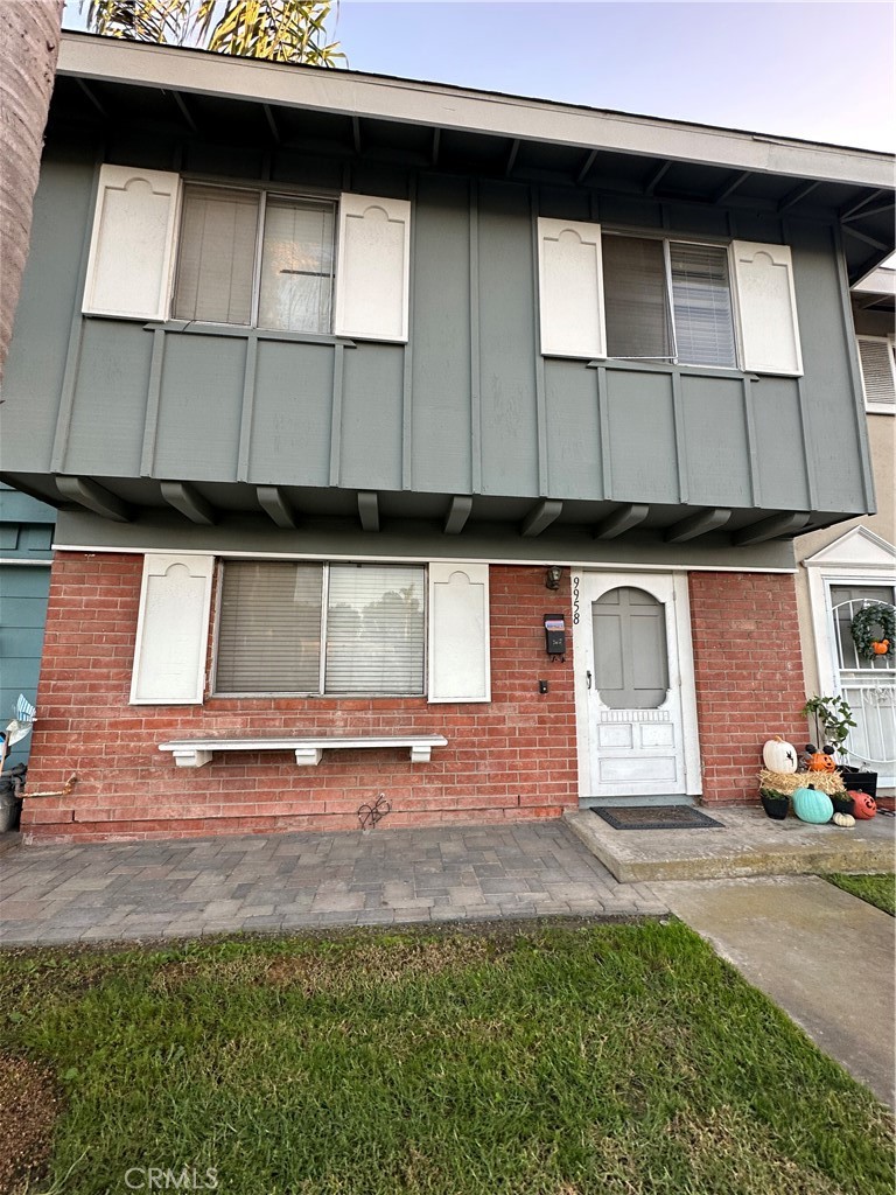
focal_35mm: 14
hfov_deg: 85.7
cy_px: 598
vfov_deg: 102.1
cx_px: 448
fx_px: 483
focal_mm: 2.22
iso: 64
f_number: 2.2
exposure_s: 1/99
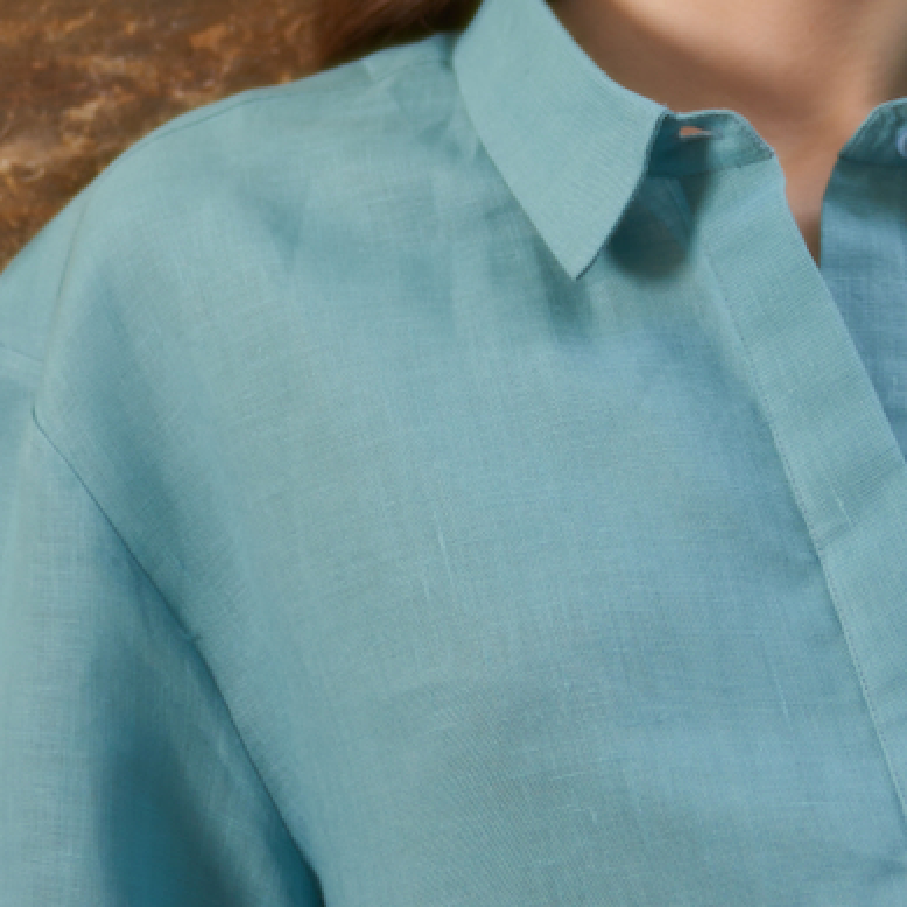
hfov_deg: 16.0
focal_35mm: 109
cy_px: -52
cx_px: 547
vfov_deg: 15.6
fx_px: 3231
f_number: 2.8
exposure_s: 1/1000
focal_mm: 25
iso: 50
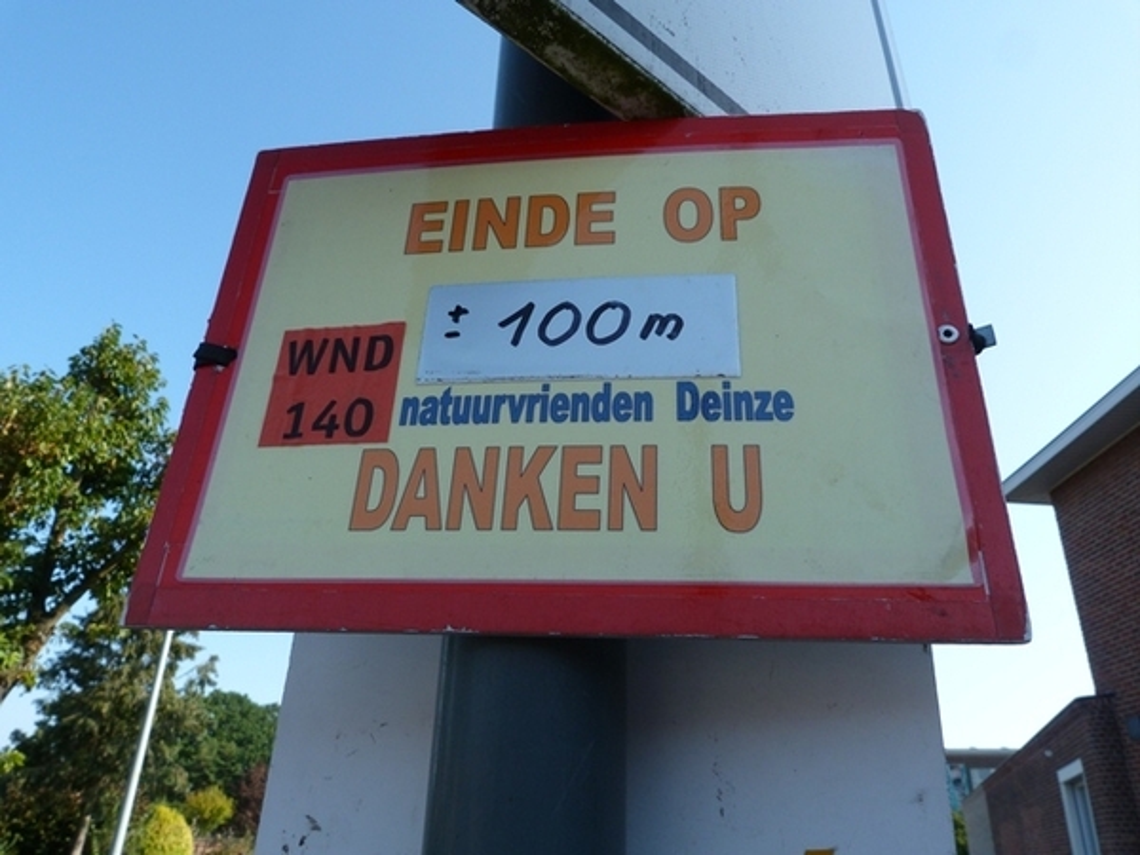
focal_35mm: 25
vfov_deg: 54.9
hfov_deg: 69.4
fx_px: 823
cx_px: 570
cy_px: 428
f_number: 4.5
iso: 80
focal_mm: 4.5
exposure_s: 1/200
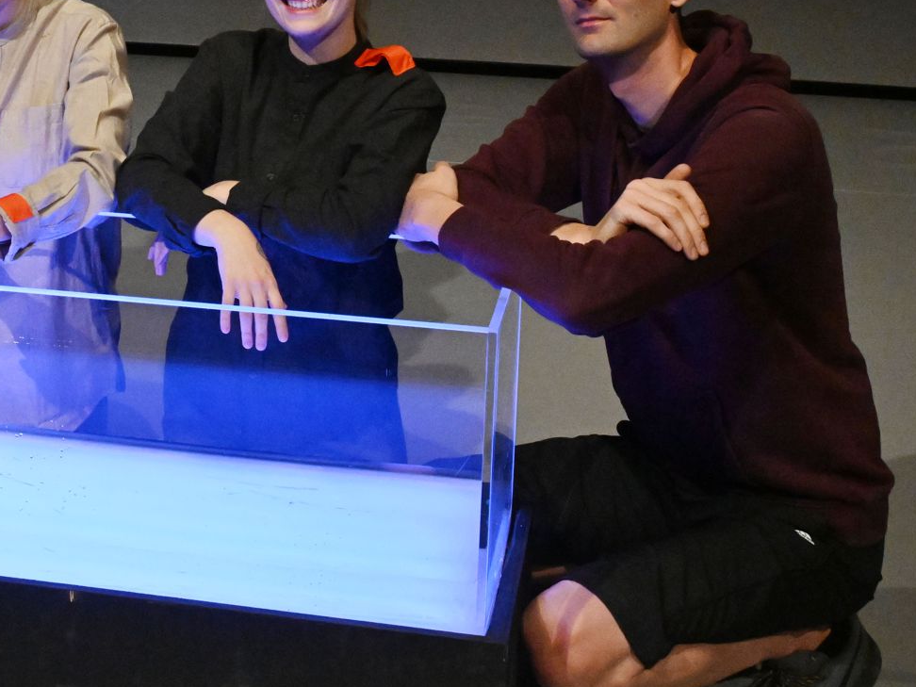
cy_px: -1
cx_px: -6
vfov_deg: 16.3
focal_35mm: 89
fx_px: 2355
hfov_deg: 21.2
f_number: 10
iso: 8000
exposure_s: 1/400
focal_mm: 36
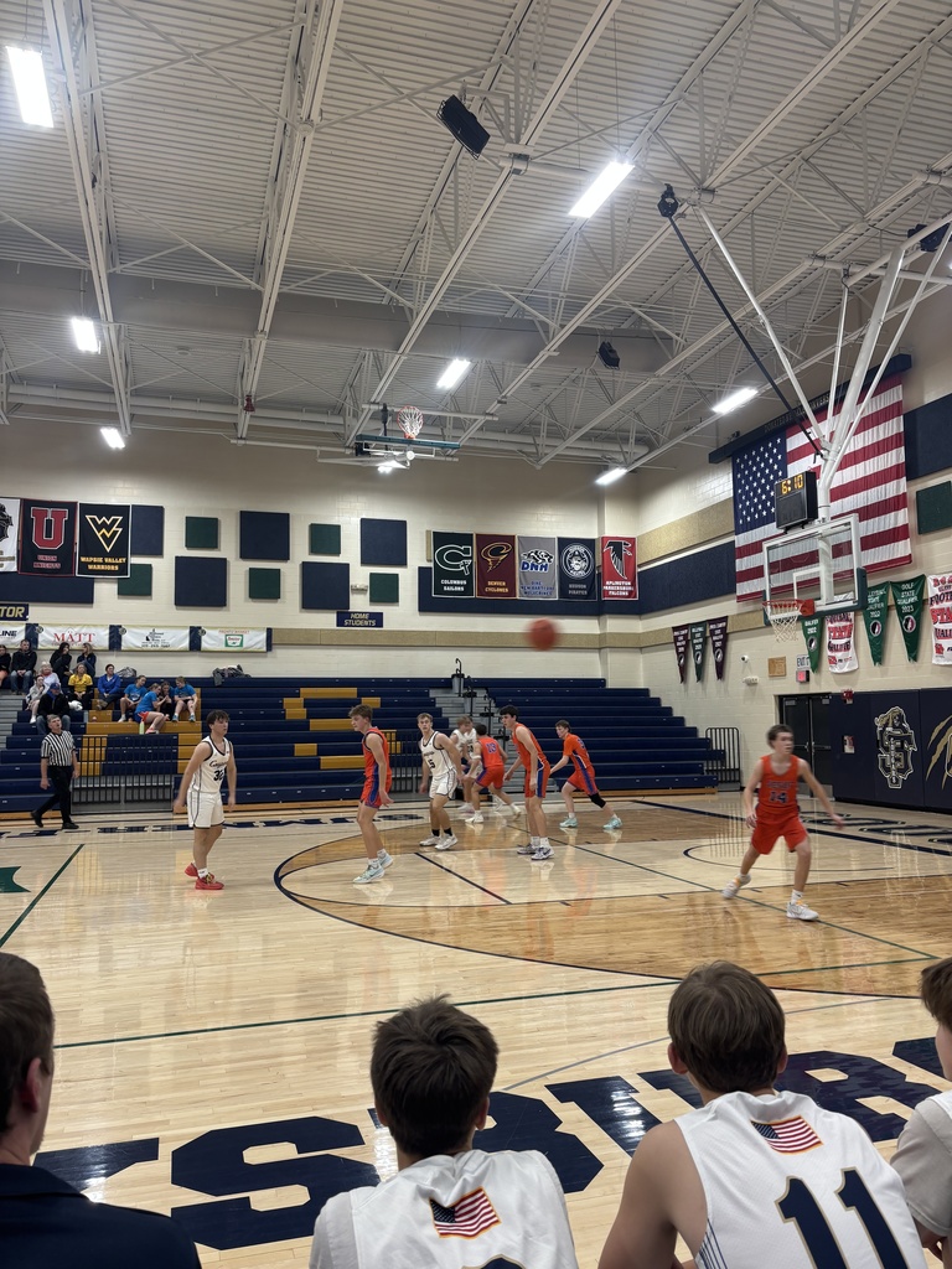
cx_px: 476
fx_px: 953
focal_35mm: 26
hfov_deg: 53.1
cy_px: 634
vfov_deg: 67.3
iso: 64
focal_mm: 5.96
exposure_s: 1/60
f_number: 1.6
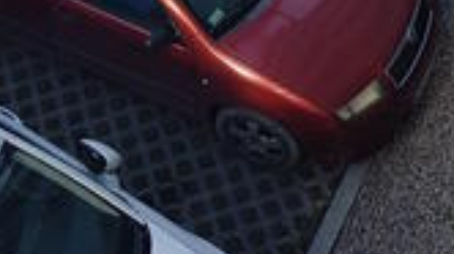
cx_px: 271
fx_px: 1335
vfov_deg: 9.0
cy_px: -478
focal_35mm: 111
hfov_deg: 19.3
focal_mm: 4.2
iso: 40
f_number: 1.7
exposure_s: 1/291
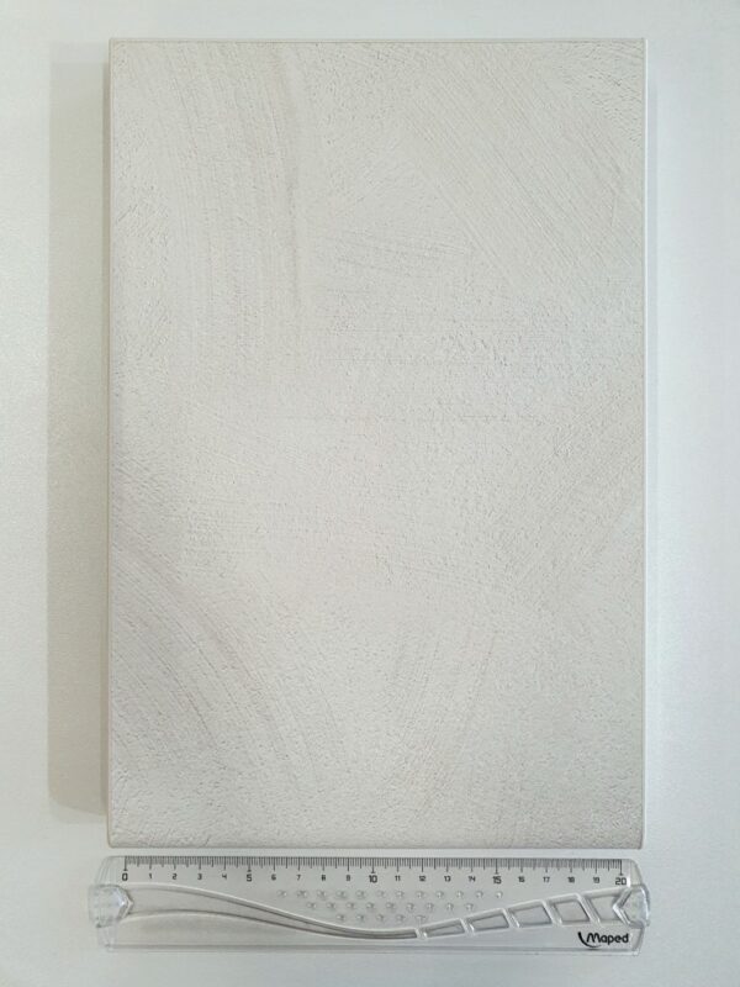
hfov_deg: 53.1
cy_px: 494
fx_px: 741
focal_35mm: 26
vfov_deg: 67.3
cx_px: 370
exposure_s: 1/100
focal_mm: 4.32
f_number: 2.4
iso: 125
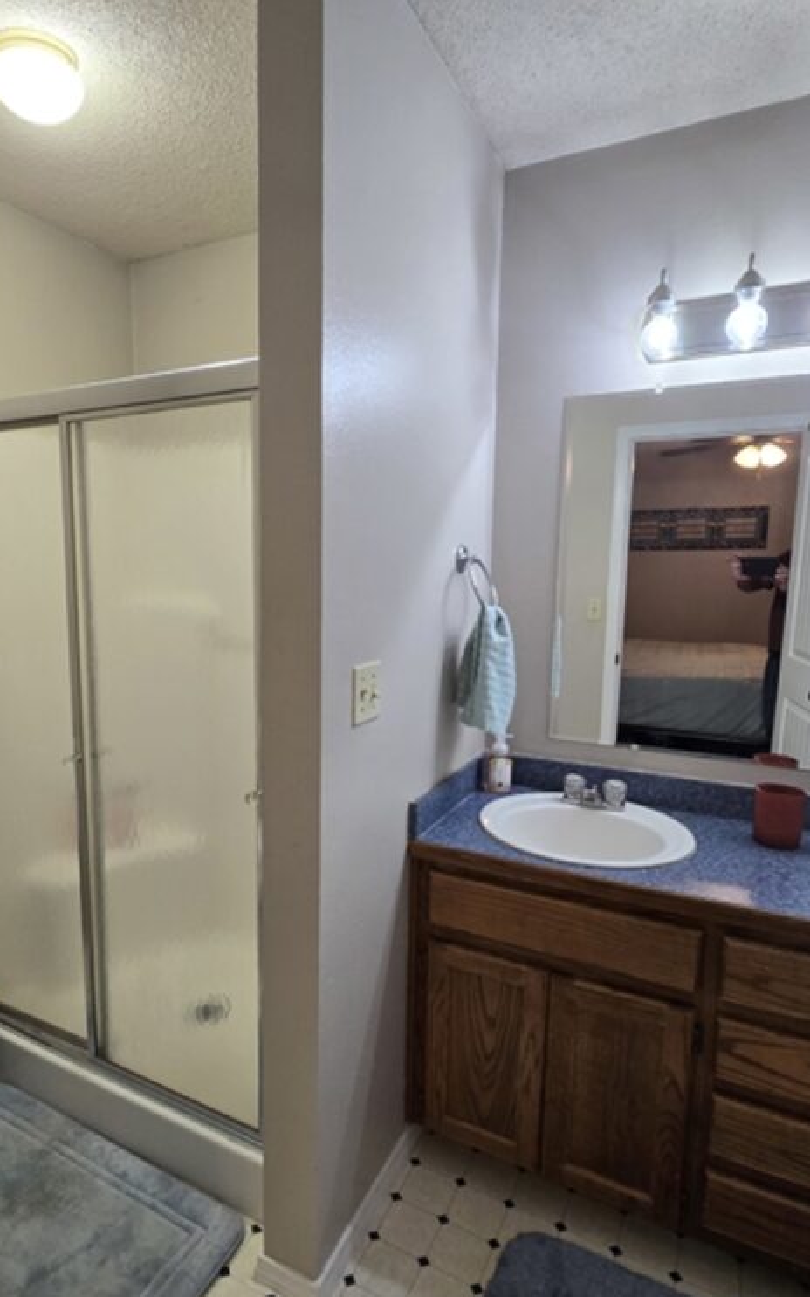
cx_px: 321
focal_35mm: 19
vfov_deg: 88.0
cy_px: 669
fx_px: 671
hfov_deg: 61.6
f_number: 2.2
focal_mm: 2.2
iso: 160
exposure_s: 1/60
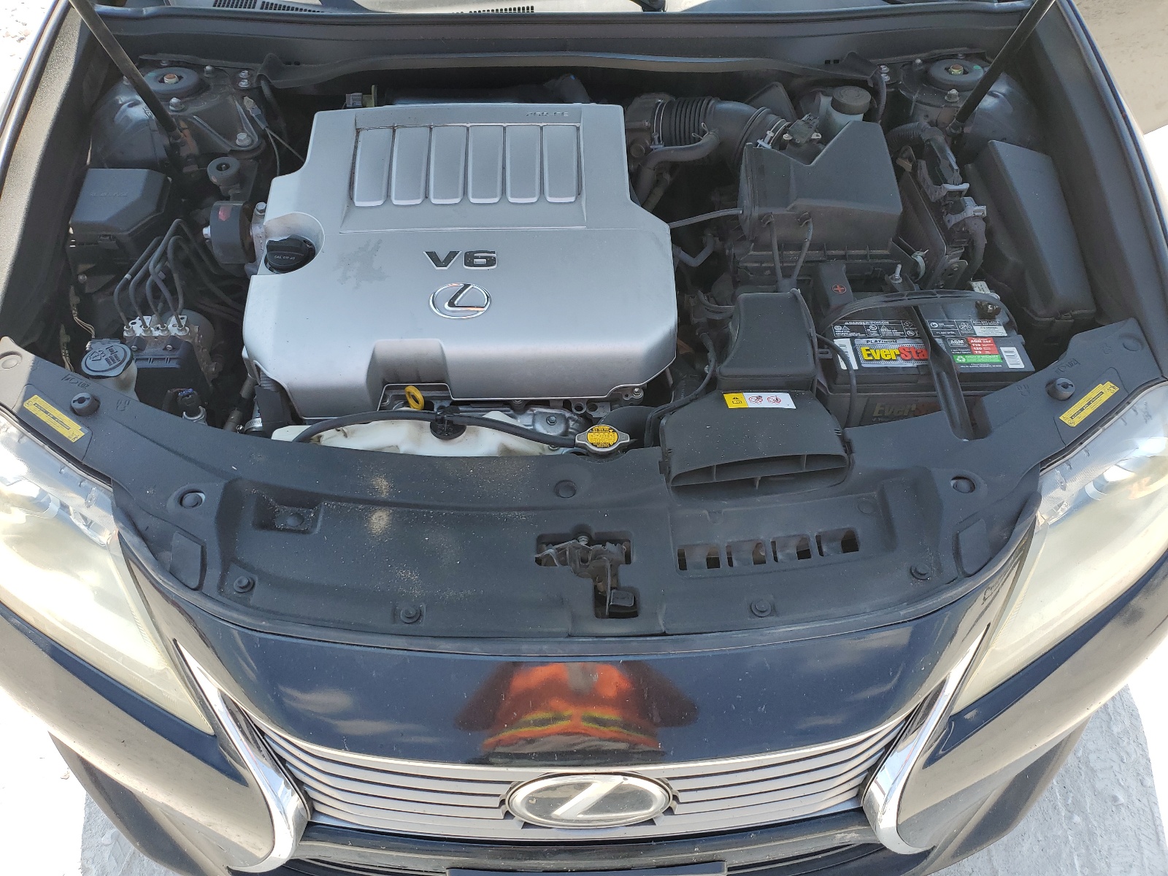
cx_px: 584
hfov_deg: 67.3
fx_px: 877
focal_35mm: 26
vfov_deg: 53.1
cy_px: 438
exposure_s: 1/1000
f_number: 1.5
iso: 50
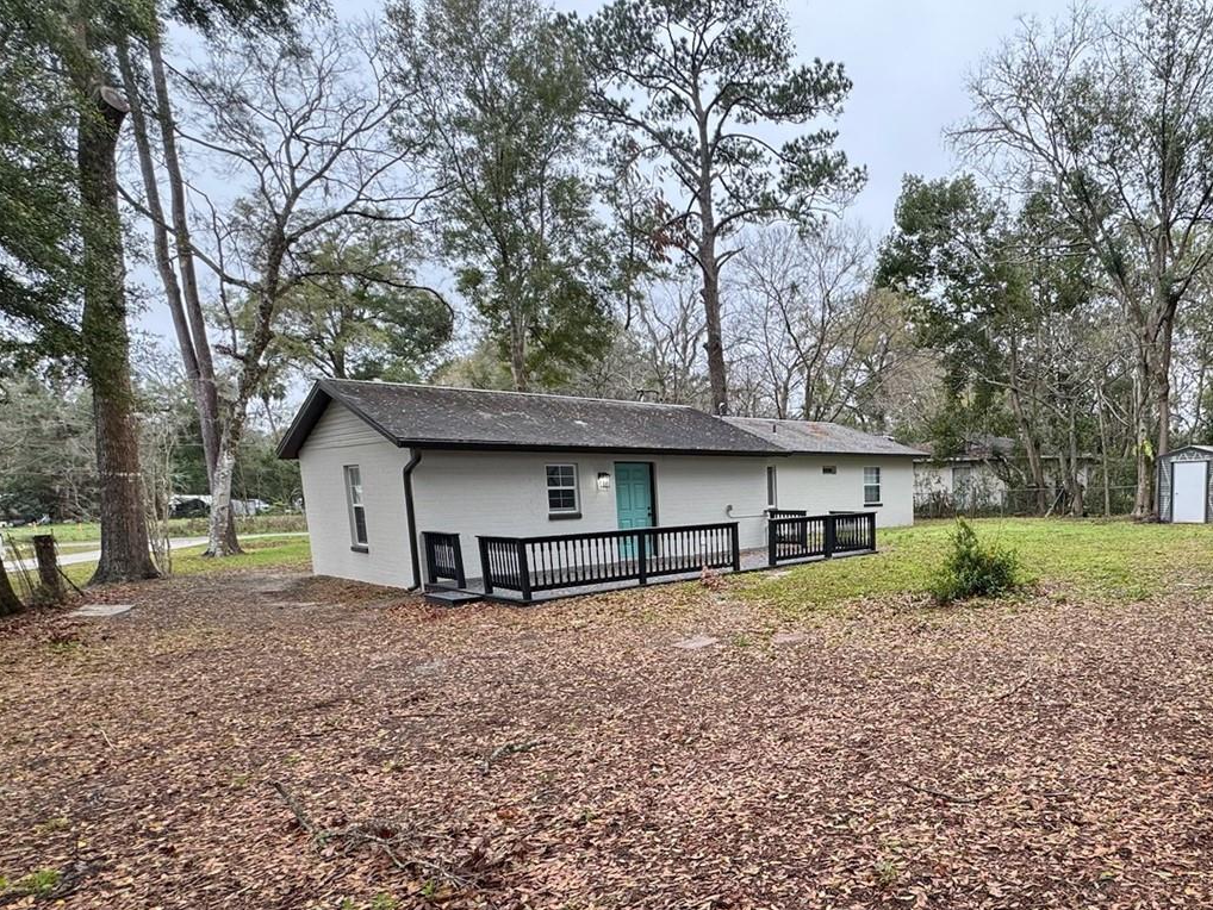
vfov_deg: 59.8
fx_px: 771
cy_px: 599
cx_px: 873
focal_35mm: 22
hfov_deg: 72.3
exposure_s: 1/99
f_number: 2.2
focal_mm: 2.22
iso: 50
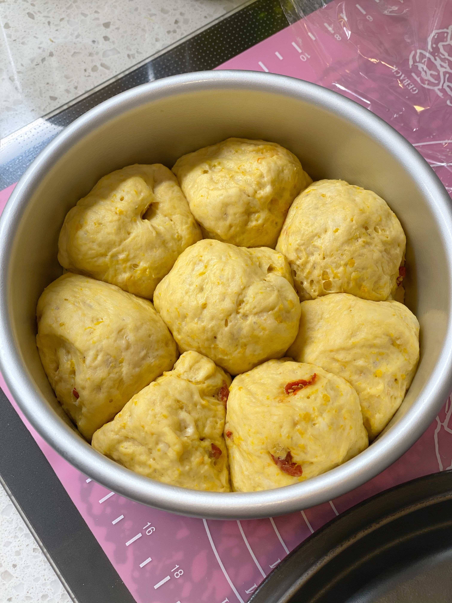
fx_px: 905
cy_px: 302
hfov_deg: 28.0
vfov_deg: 36.8
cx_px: 226
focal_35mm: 52
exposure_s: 1/100
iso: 50
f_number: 2
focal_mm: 6
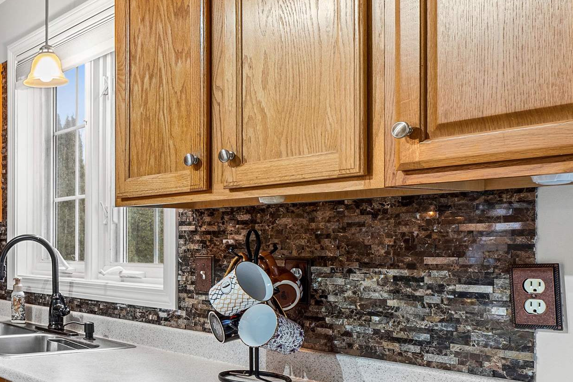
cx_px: -61
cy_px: 249
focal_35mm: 40
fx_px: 637
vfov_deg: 33.2
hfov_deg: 39.4
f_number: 8
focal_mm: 16
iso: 400
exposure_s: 1/3
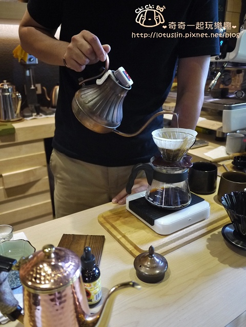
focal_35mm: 28
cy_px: 164
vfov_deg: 63.4
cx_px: 123
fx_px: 265
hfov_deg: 49.7
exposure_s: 1/50
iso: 800
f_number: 2.5
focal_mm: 14
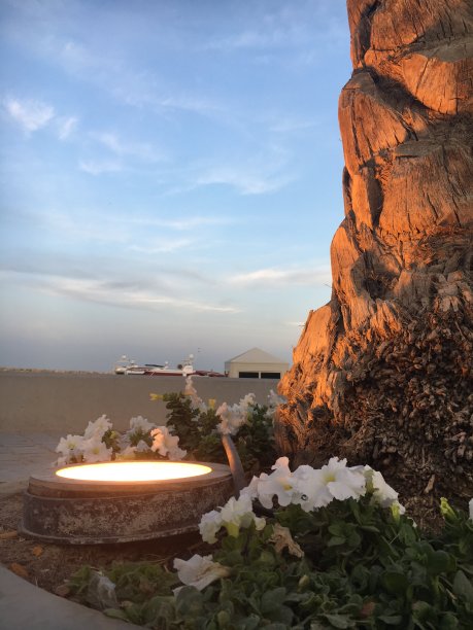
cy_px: 315
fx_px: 528
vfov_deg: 61.7
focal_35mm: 29
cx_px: 236
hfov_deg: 48.2
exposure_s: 1/100
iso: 32
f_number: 2.2
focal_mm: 4.15
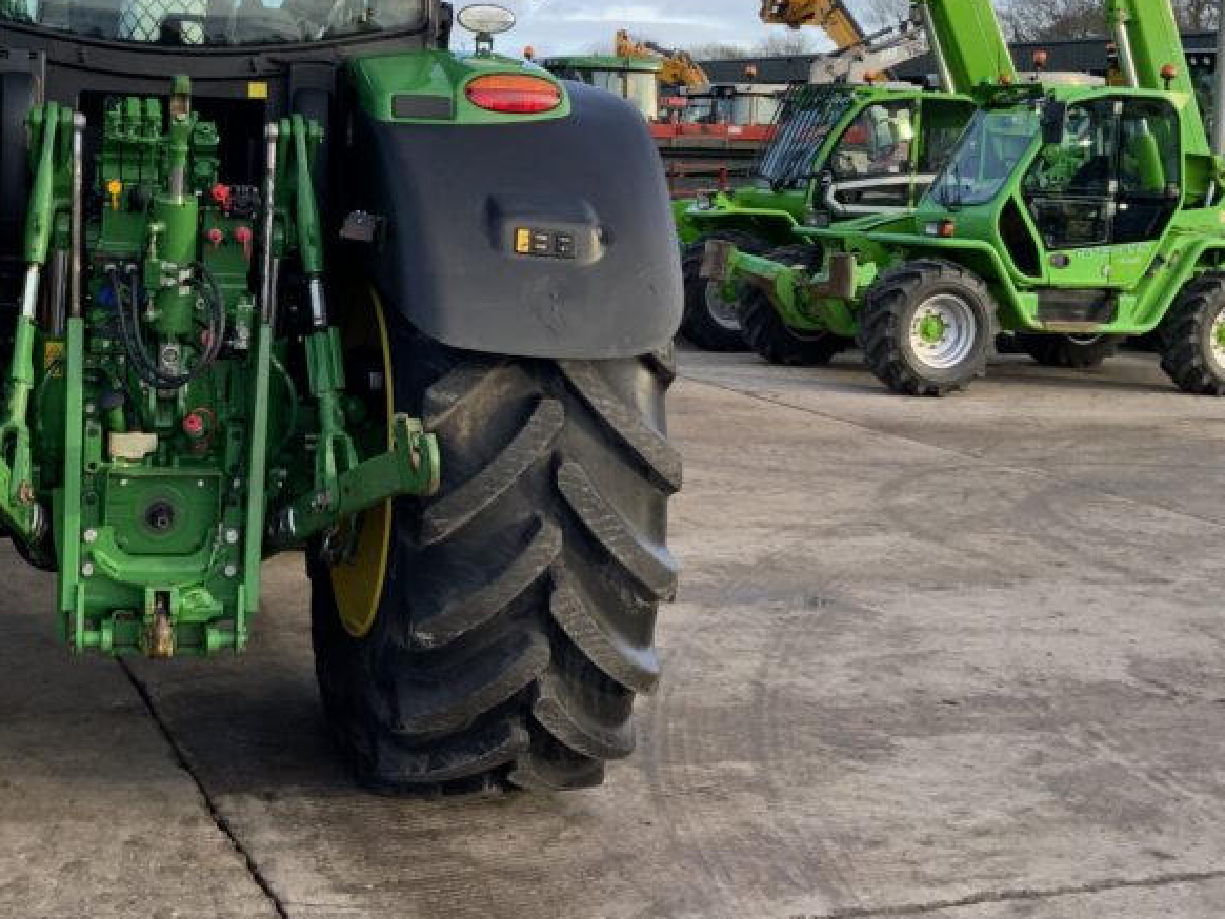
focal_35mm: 51
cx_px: 330
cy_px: 244
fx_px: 1806
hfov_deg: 36.7
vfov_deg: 28.2
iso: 16
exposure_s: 1/307
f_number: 1.8
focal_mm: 3
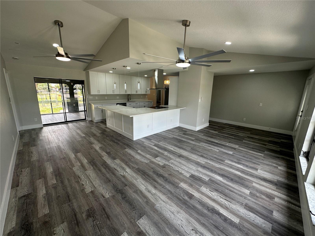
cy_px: 118
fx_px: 127
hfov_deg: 102.1
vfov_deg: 85.7
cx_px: 158
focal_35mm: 14
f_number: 2.2
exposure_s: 1/120
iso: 80
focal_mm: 2.22
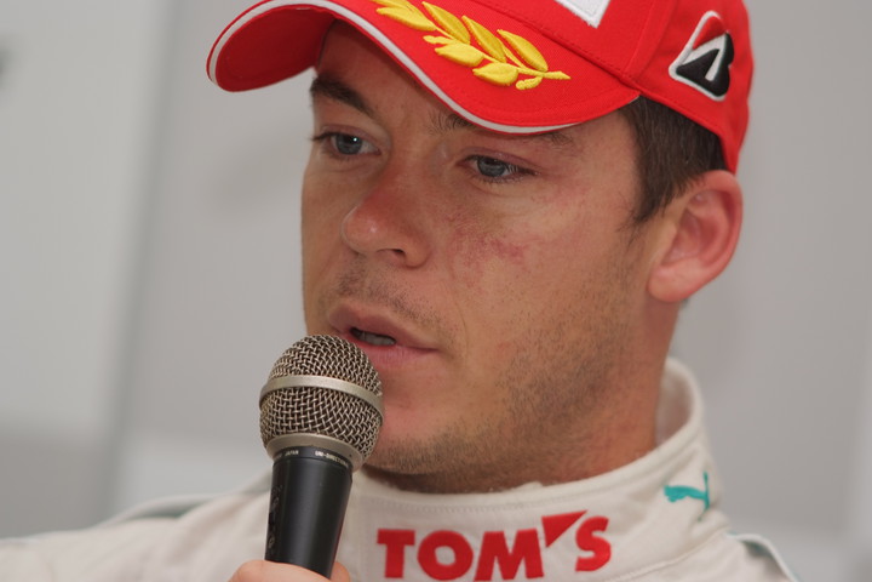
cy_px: 291
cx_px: 436
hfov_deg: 7.6
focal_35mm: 270
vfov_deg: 5.1
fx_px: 6539
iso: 100
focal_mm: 180
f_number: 2.8
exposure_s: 1/125
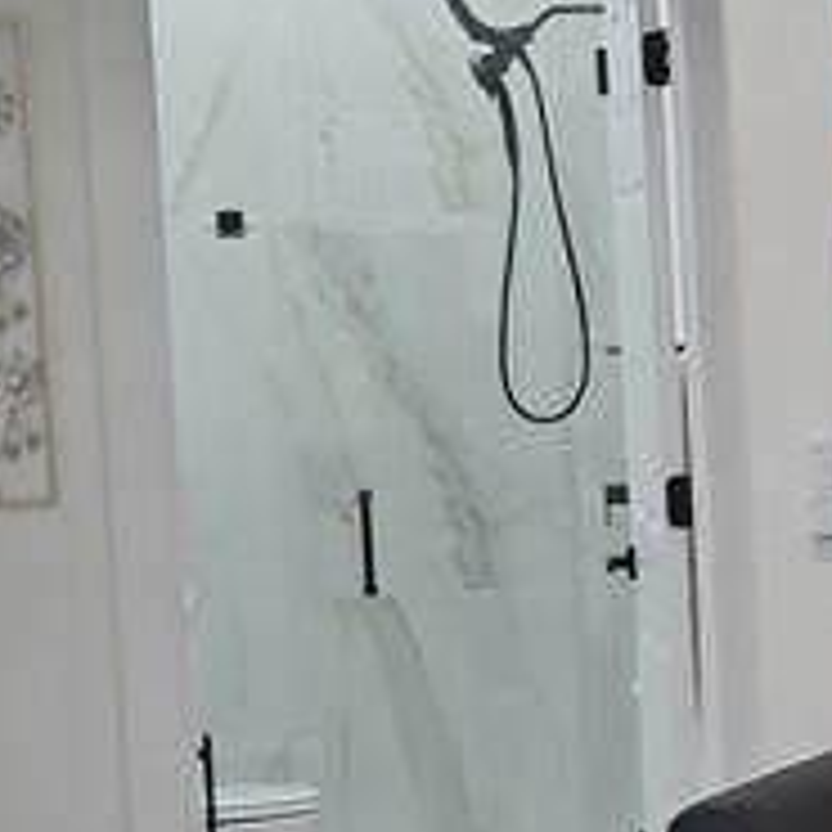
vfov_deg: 13.1
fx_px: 3589
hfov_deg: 12.1
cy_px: 706
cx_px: 1543
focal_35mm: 132
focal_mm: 4
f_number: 1.8
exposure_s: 1/30
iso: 160
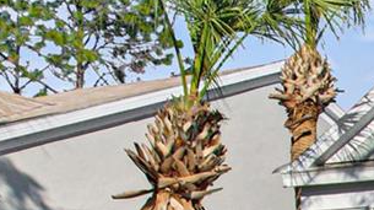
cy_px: 397
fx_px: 1199
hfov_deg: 14.0
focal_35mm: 121
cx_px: 812
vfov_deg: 9.4
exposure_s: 1/1000
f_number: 2.8
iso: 200
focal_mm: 8.38
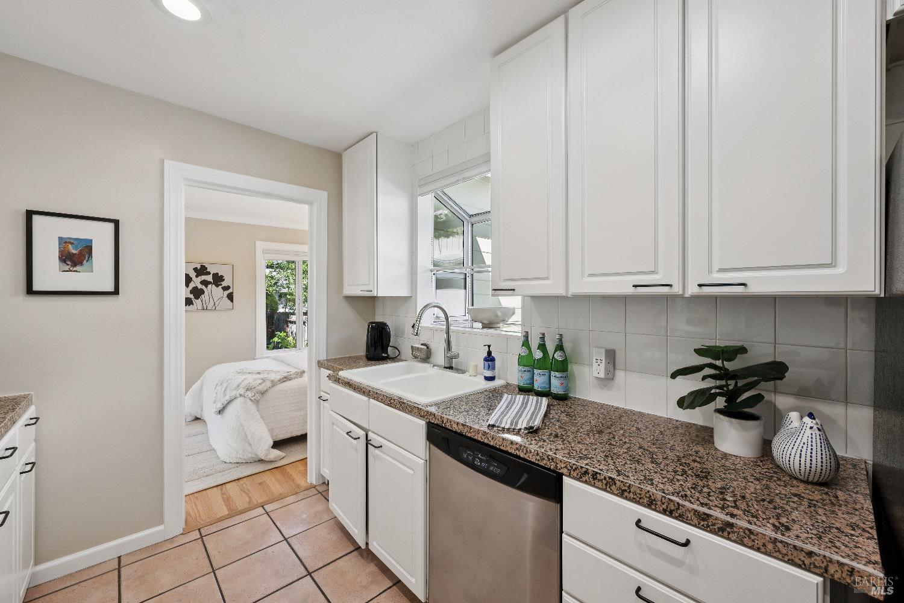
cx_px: 452
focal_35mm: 14
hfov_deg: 104.3
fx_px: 352
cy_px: 302
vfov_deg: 81.2
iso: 200
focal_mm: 14
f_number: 8
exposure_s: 1/50
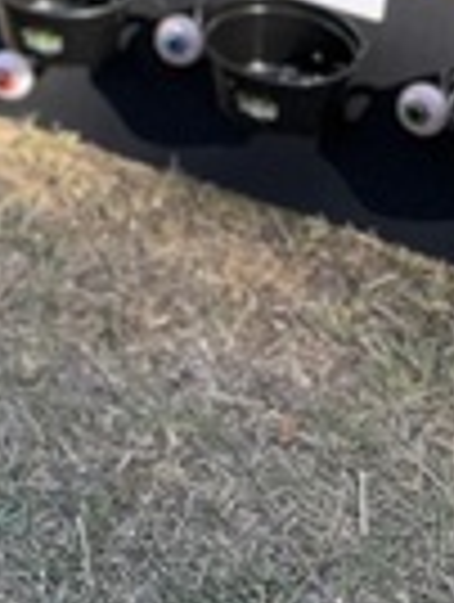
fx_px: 2702
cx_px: -530
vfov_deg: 11.4
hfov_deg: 8.9
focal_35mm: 155
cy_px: -630
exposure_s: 1/687
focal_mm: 5.7
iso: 50
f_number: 1.5
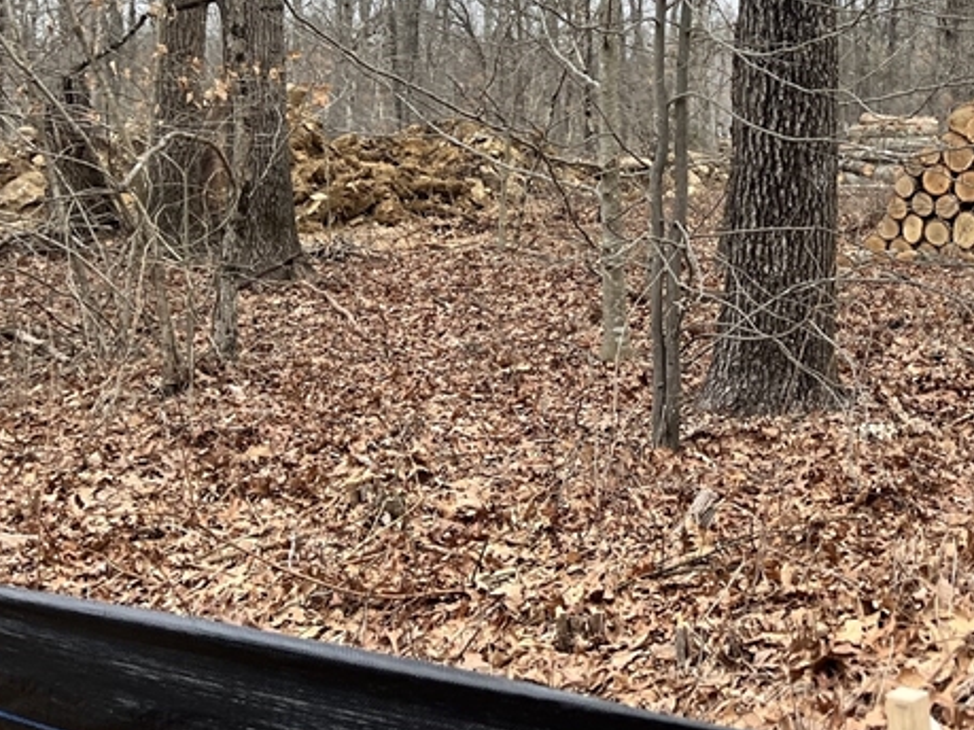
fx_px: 1632
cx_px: 715
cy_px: 129
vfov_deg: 24.7
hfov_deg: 32.7
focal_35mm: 58
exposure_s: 1/1196
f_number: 1.5
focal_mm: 5.7
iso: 50
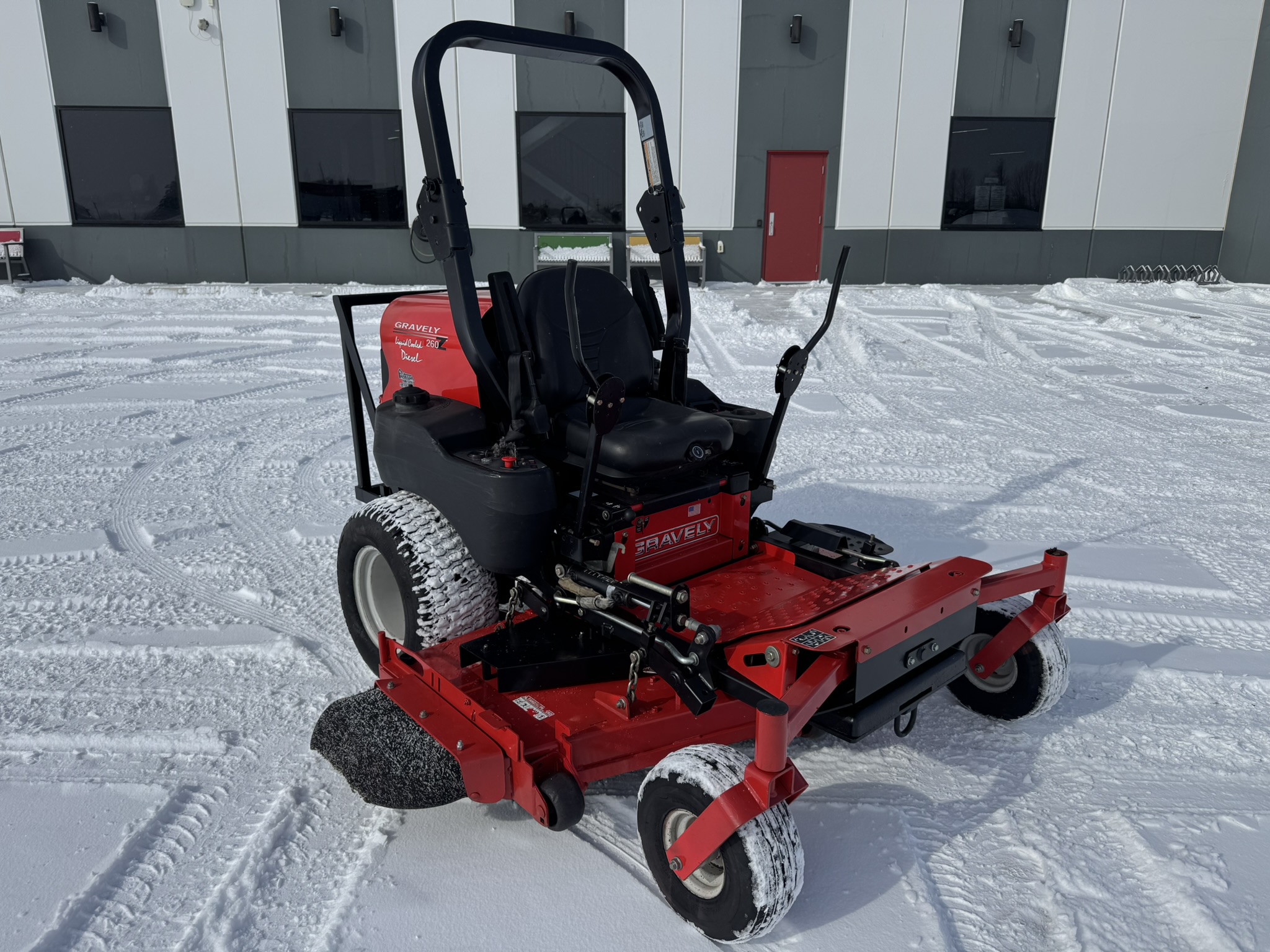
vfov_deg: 56.8
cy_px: 476
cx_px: 635
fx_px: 881
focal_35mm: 24
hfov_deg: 71.6
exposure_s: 1/10417
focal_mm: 6.76
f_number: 1.78
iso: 80
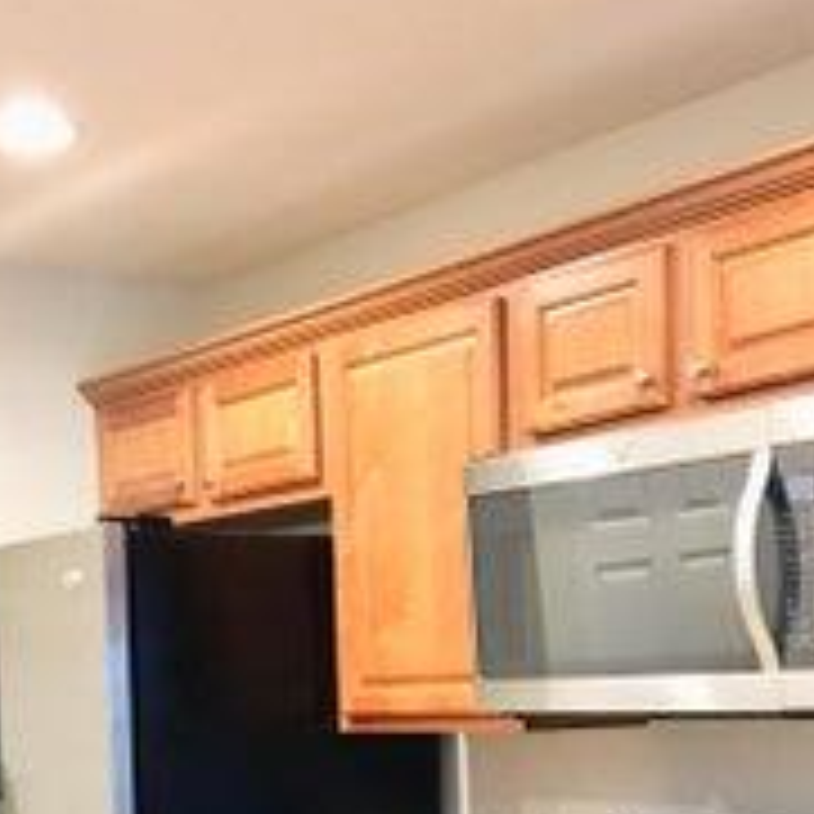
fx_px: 1809
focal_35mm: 68
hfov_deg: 25.3
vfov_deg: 24.1
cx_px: 337
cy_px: 841
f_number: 2.2
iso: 100
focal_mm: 4.15
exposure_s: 1/30
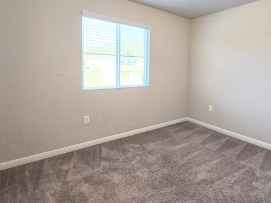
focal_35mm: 19
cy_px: 80
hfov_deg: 83.3
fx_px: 149
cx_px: 166
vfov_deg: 67.9
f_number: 2.2
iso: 160
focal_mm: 2.2
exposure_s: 1/60
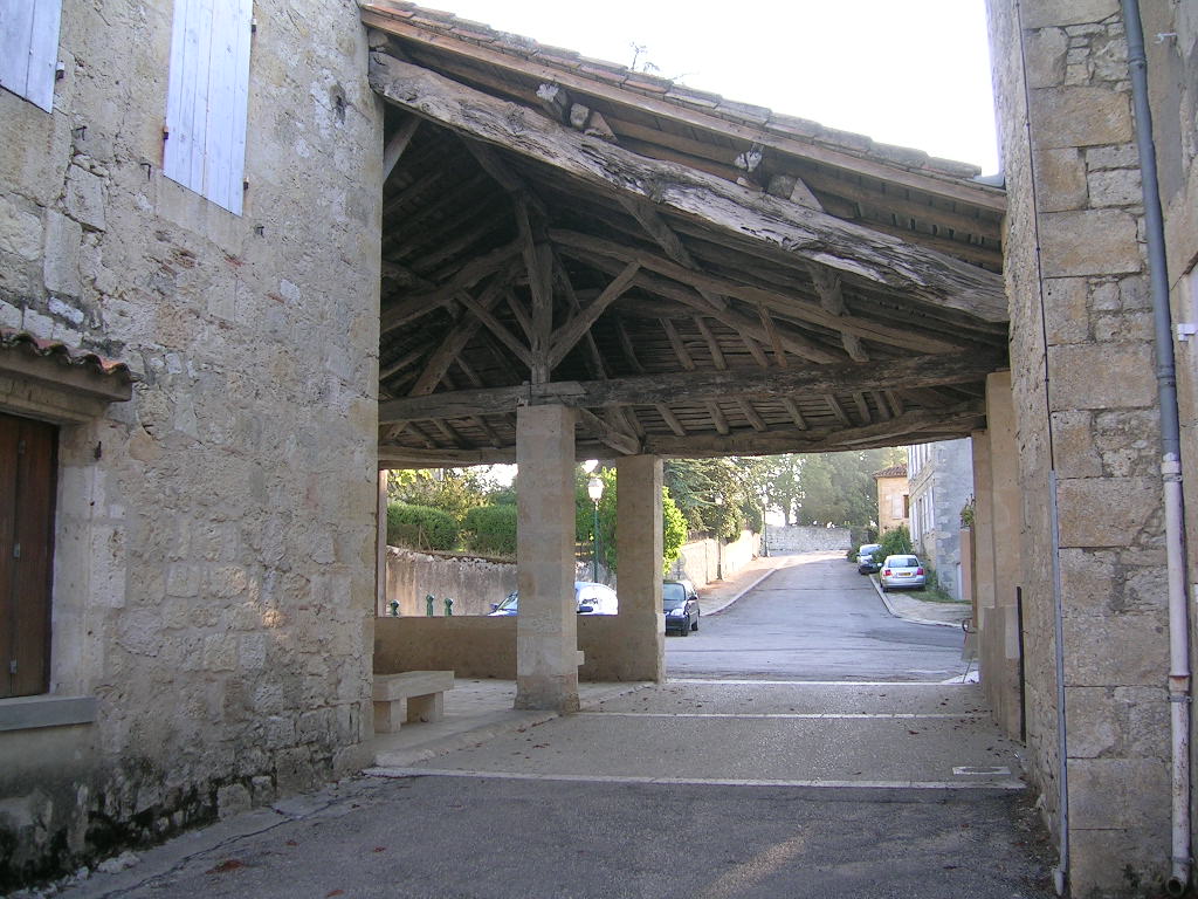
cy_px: 450
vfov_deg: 40.7
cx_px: 599
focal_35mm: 35
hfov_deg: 52.6
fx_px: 1211
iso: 50
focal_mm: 5.4
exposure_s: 1/71.3
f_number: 2.8
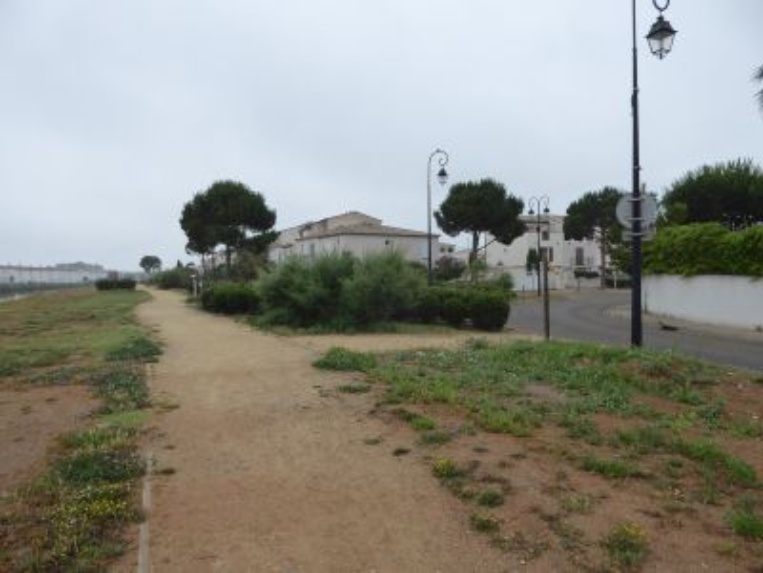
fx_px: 551
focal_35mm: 25
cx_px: 382
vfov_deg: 54.9
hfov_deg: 69.4
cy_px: 286
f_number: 3.3
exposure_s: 1/250
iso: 125
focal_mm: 4.3
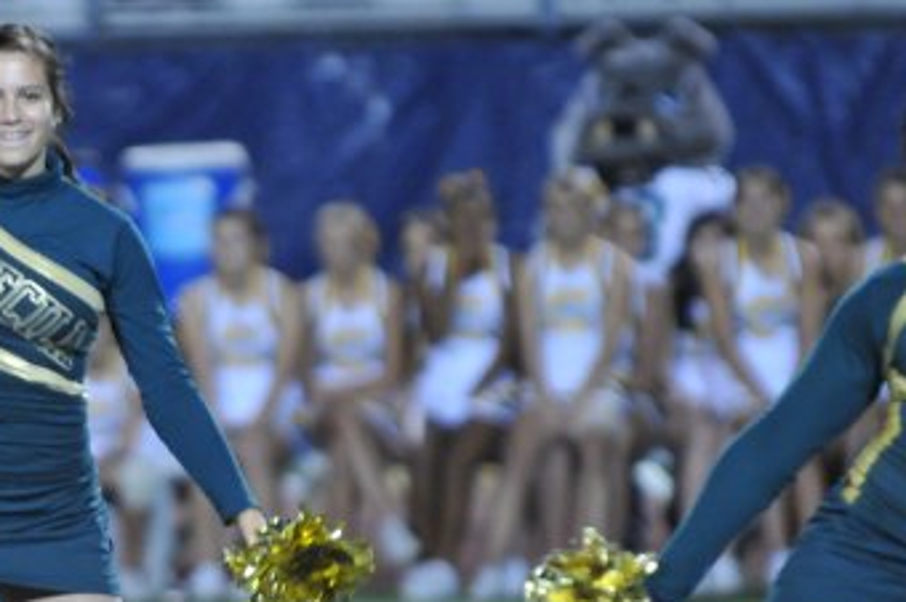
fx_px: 17750
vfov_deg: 1.9
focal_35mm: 706
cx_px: 56
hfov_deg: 2.9
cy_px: 364
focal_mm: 200
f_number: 2.8
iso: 1600
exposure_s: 1/125
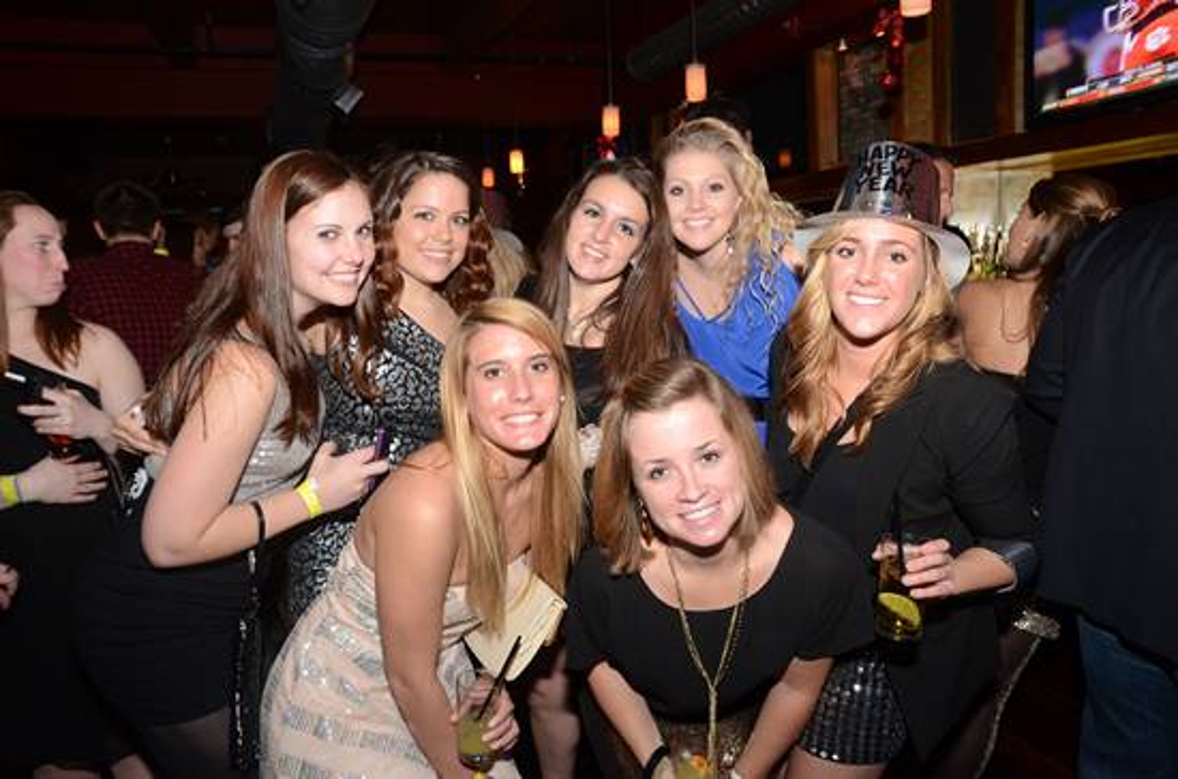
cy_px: 390
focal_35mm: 26
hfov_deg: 70.6
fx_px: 832
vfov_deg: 50.2
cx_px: 589
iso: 1250
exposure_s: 1/50
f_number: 4.5
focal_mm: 17
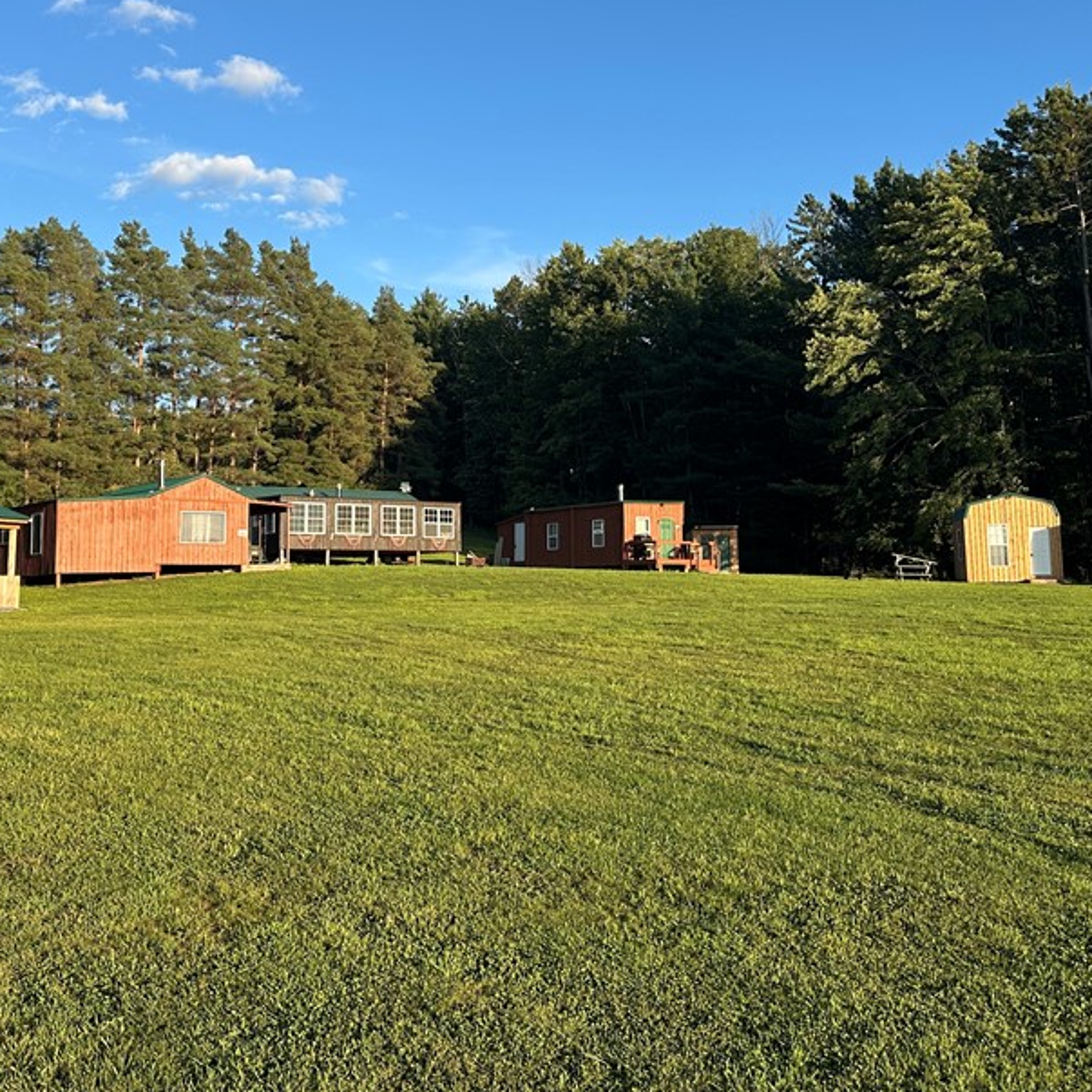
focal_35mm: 36
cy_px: 413
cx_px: 494
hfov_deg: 46.0
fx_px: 1285
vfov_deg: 45.7
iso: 80
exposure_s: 1/1779
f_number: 1.78
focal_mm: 6.86
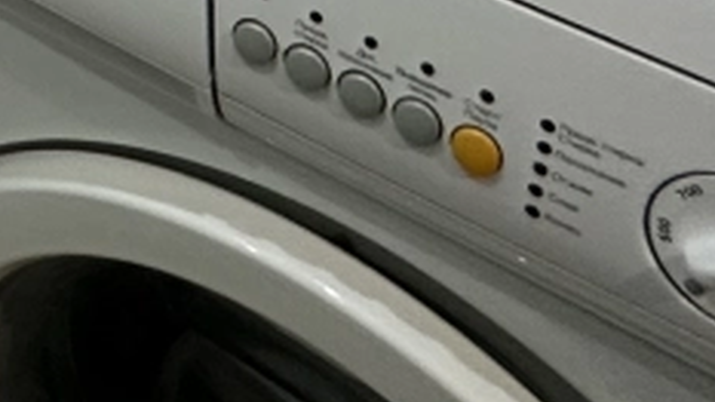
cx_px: -614
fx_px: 1554
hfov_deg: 19.0
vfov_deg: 9.8
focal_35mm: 82
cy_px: -919
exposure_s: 1/50
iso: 160
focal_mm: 2.22
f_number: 2.2
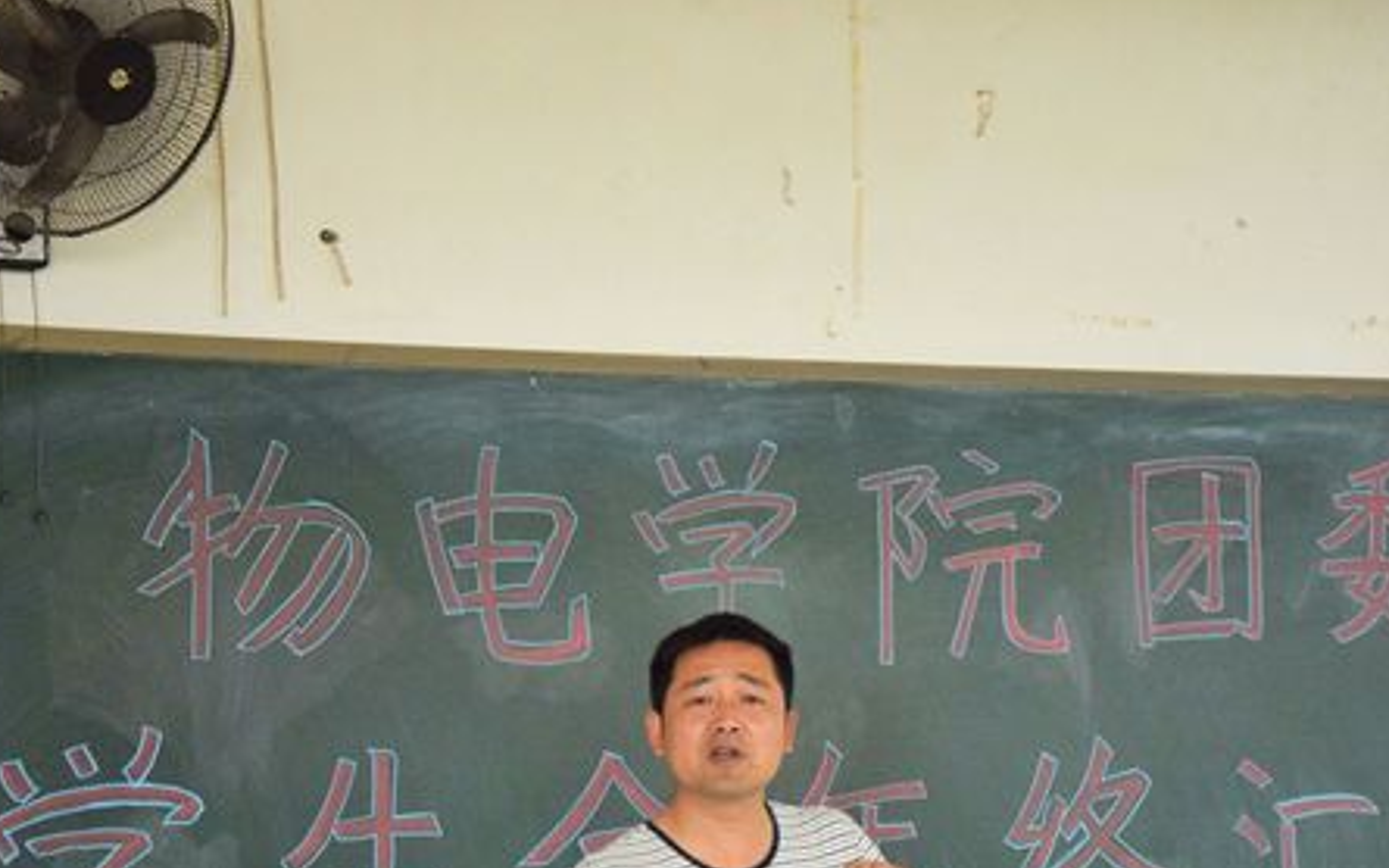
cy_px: 565
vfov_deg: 13.2
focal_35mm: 99
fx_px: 3747
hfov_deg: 21.0
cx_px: 740
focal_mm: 48
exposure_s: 1/125
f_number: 4.8
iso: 3200
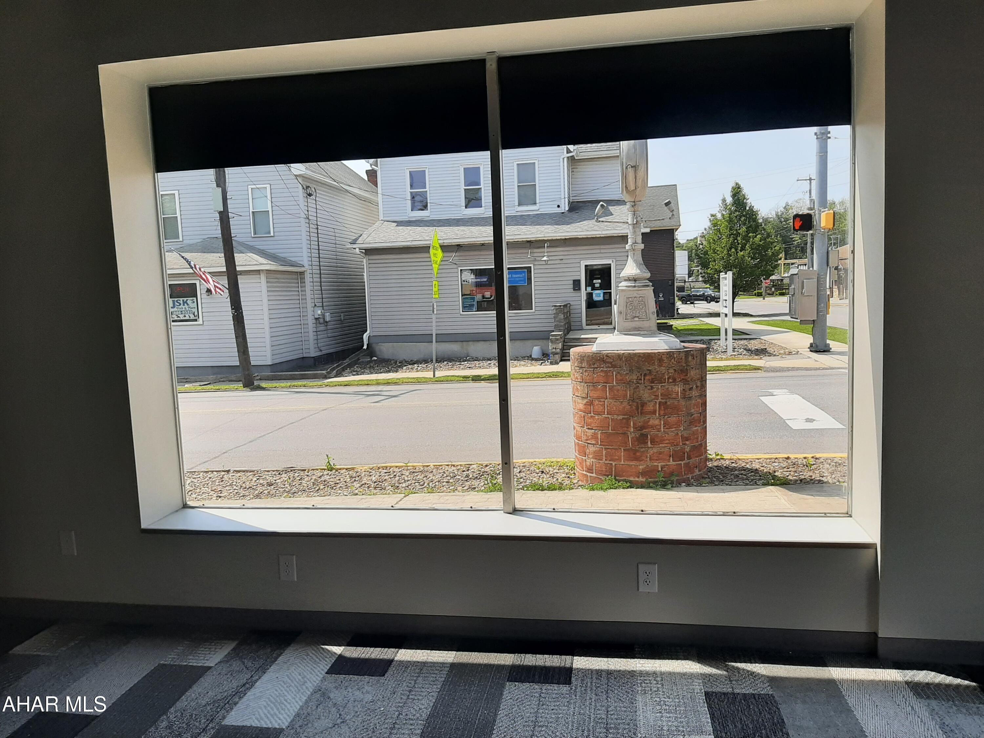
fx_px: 739
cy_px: 369
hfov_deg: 67.3
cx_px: 492
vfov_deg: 53.1
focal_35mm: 26
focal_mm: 3.93
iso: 40
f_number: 1.7
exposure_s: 1/1497
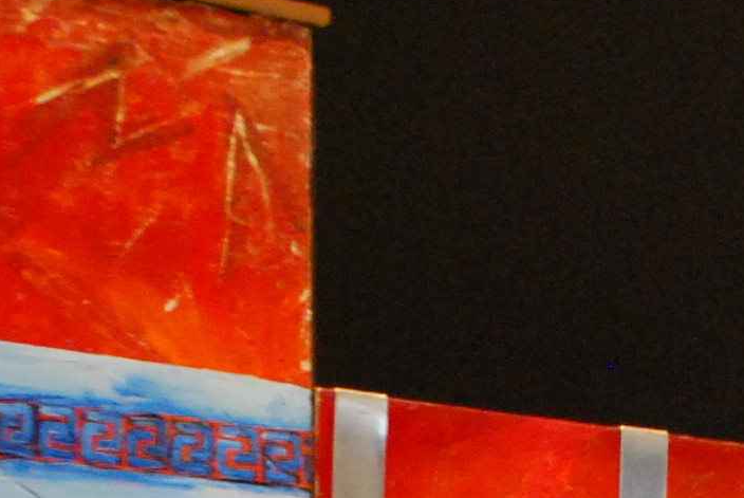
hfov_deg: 12.1
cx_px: 945
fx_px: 3413
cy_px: 1033
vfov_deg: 7.9
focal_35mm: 165
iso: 1250
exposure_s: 1/30
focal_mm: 20
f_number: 3.8
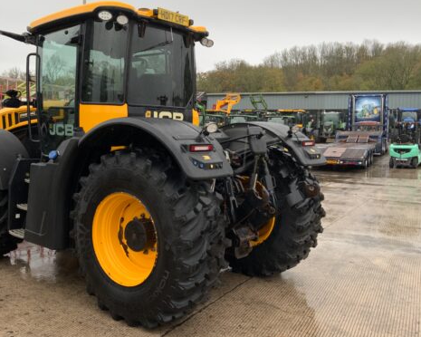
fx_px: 486
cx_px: 172
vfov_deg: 38.2
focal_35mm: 39
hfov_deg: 46.6
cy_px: 157
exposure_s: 1/122
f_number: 1.8
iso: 32
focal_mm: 3
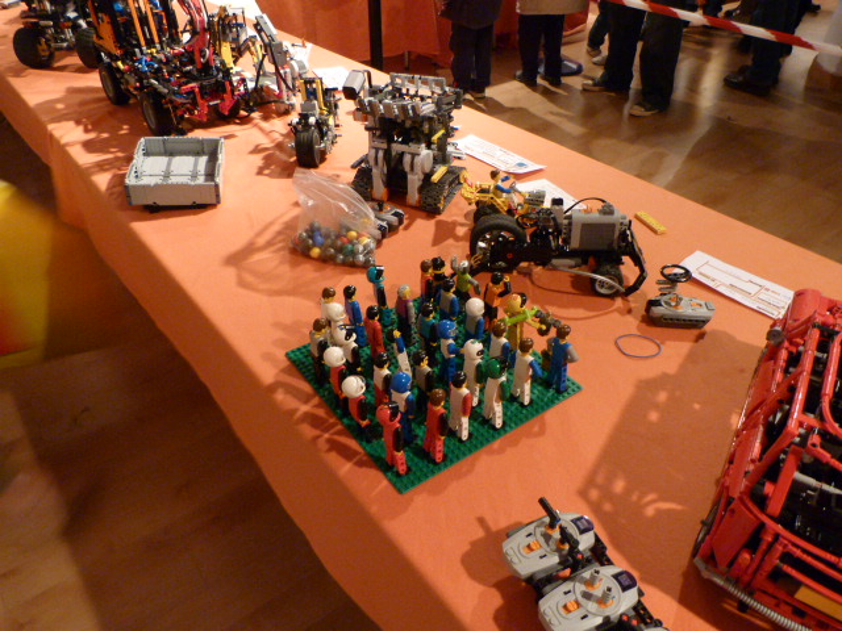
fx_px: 608
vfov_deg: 54.9
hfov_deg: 69.4
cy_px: 316
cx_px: 421
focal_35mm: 25
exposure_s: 1/6
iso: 400
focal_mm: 4.5
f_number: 2.8
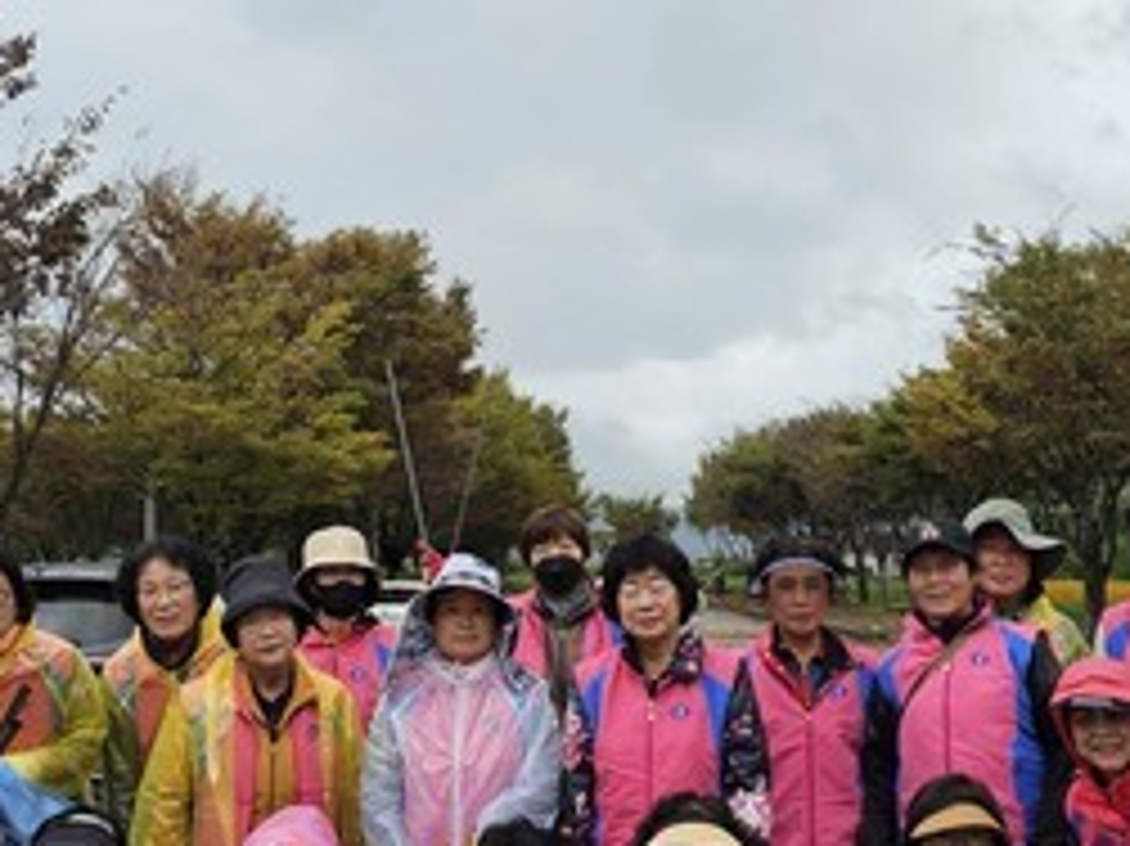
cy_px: 508
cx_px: 459
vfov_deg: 26.5
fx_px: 1795
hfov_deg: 34.8
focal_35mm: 55
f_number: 1.7
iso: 10
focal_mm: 6.3
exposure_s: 1/291
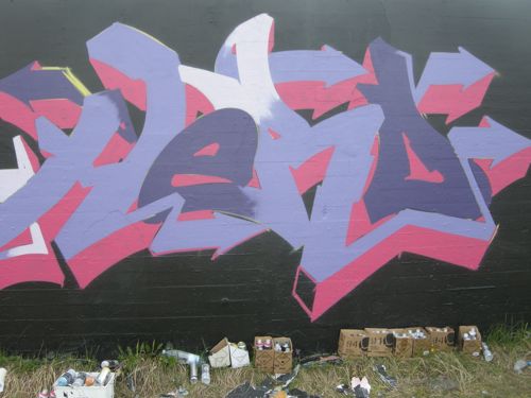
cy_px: 199
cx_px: 266
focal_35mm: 35
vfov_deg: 40.7
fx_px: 537
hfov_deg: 52.6
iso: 64
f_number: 4.3
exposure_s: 1/129
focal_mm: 7.5
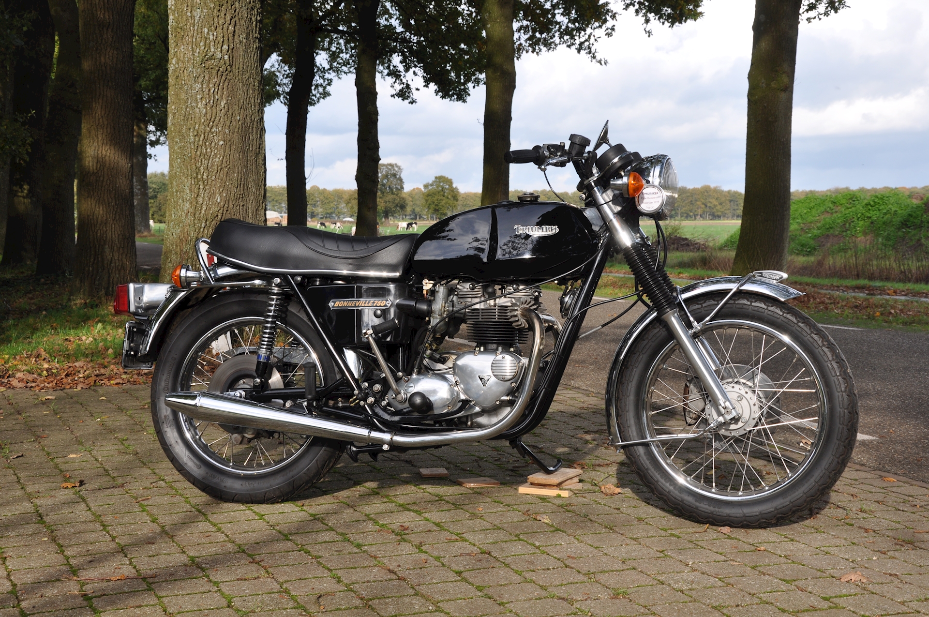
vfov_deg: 25.7
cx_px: 464
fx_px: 1353
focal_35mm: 52
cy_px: 308
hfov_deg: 37.9
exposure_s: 1/125
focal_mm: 35
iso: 200
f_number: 11
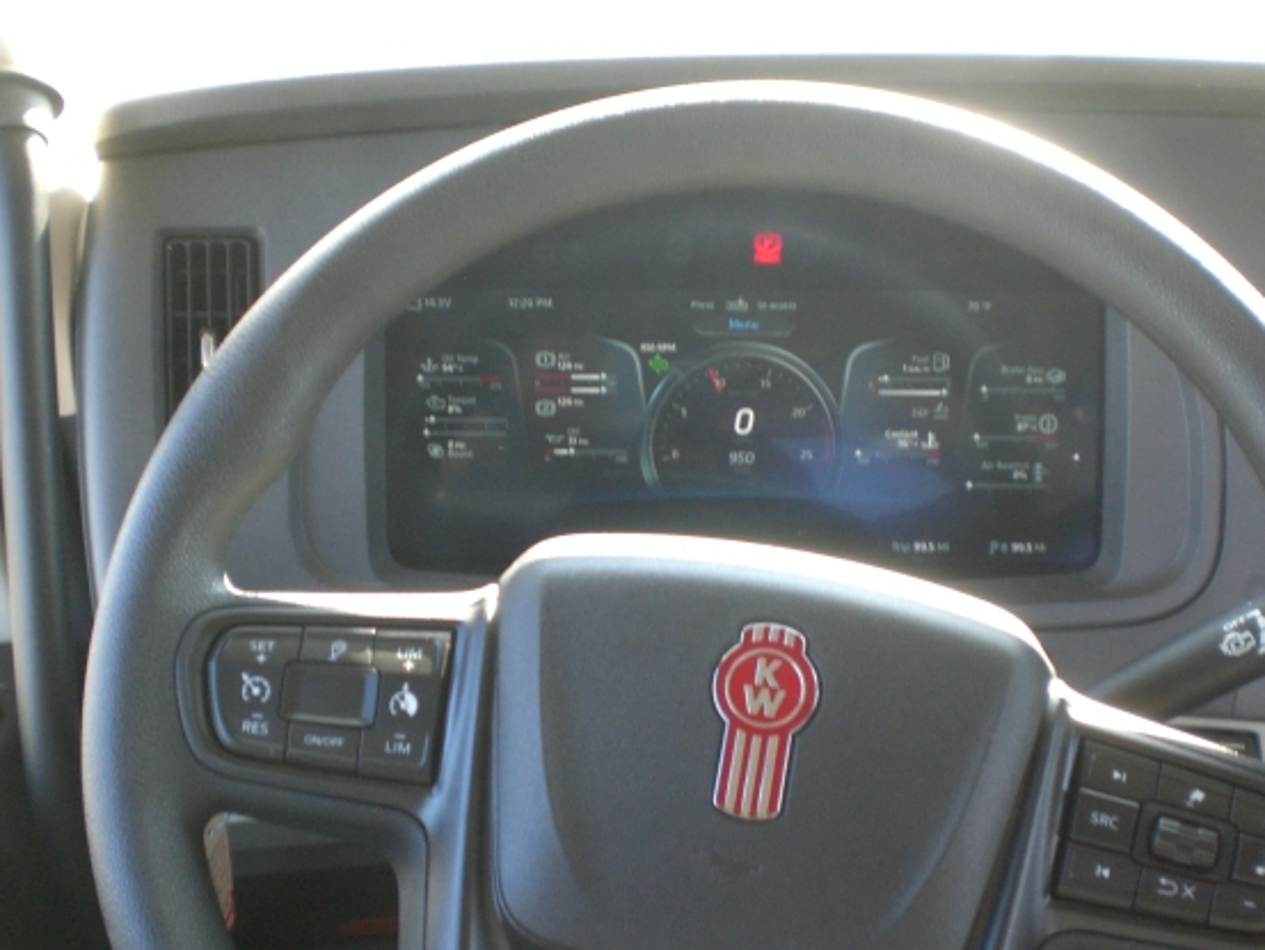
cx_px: 700
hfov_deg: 42.9
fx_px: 1608
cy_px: 483
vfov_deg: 32.9
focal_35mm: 44
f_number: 3.1
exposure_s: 1/80
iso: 200
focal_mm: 6.3
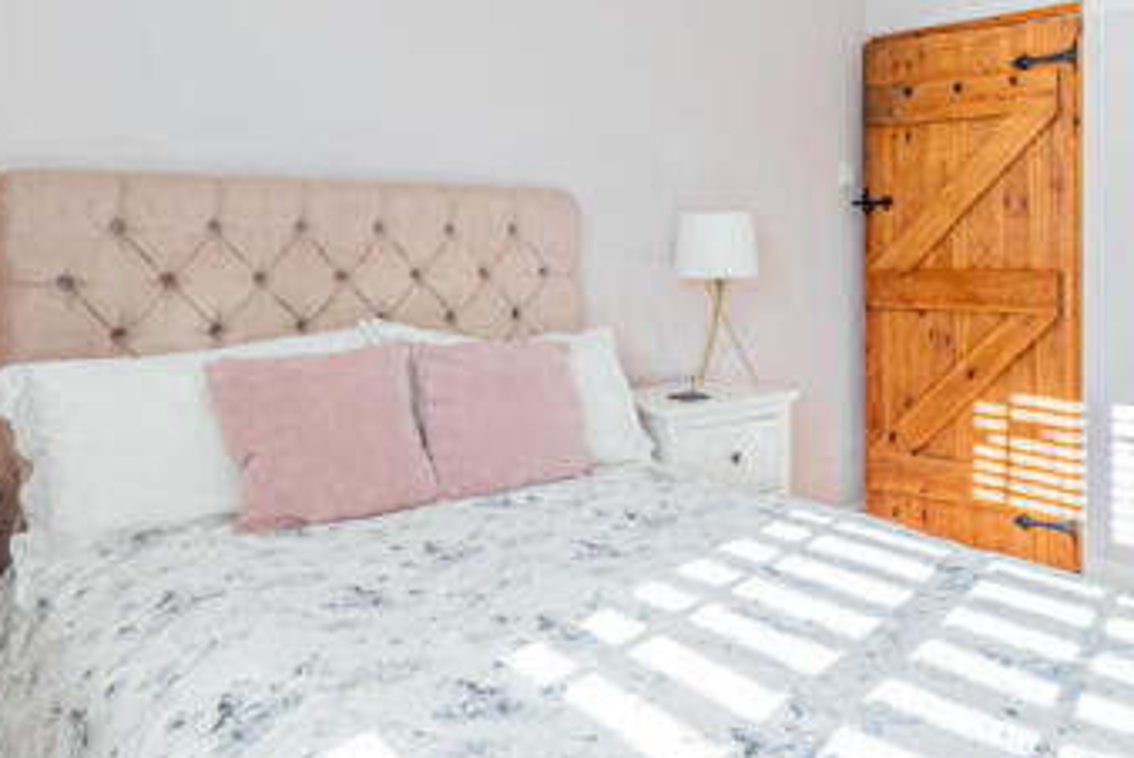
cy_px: 250
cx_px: 674
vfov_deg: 41.8
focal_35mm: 31
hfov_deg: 59.8
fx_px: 977
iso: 160
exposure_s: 1/60
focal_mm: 16
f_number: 8
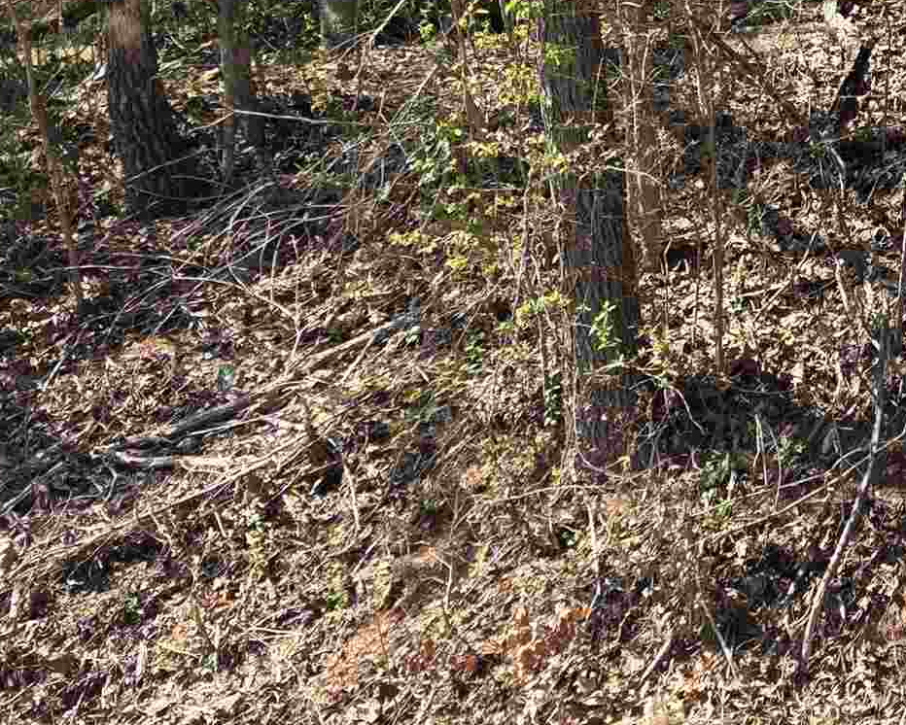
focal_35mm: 74
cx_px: 1275
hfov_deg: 22.2
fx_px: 1985
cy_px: -107
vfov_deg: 19.7
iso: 80
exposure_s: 1/1286
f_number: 1.7
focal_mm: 6.3
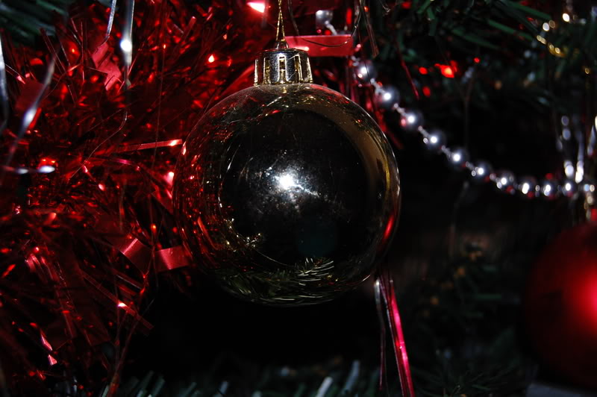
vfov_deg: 20.1
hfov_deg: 29.9
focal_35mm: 68
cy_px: 198
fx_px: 1118
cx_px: 298
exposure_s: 1/125
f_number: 5.6
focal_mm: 45
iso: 200
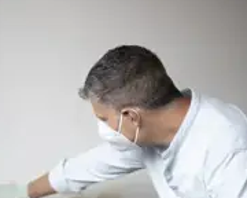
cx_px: -14
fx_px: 607
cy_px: 190
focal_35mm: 83
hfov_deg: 22.0
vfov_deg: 18.1
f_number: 1.8
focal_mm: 35
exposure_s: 1/125
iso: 250
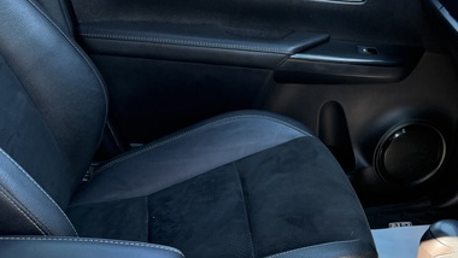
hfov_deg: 43.7
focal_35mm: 44
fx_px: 535
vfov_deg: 26.9
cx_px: 380
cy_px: 182
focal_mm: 6.76
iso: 200
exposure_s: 1/138
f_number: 1.78
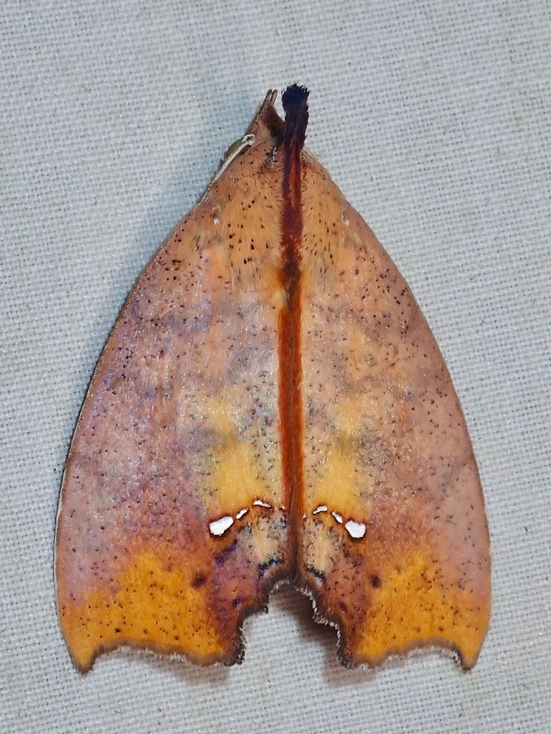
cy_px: 366
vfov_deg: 16.7
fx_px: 2503
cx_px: 268
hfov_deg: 12.6
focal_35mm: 118
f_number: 6.3
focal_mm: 18
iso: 200
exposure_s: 1/200
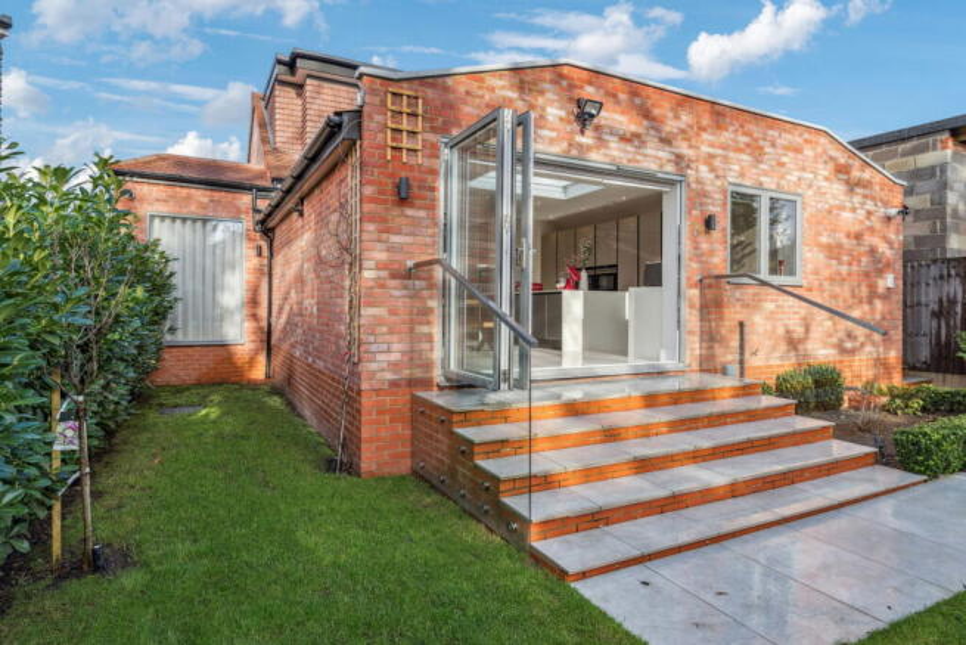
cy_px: 322
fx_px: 483
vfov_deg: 67.4
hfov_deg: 90.0
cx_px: 483
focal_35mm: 18
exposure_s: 1/320
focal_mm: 18
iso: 400
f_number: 6.3
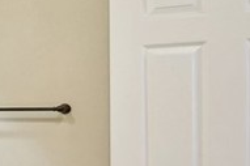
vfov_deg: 15.8
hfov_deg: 14.9
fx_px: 597
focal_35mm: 86
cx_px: -343
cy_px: 102
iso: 400
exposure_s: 1/10
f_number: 8
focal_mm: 16
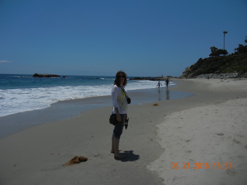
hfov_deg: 60.0
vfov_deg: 46.8
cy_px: 92
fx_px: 214
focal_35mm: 30
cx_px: 124
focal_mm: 5.4
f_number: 7
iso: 160
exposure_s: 1/2000
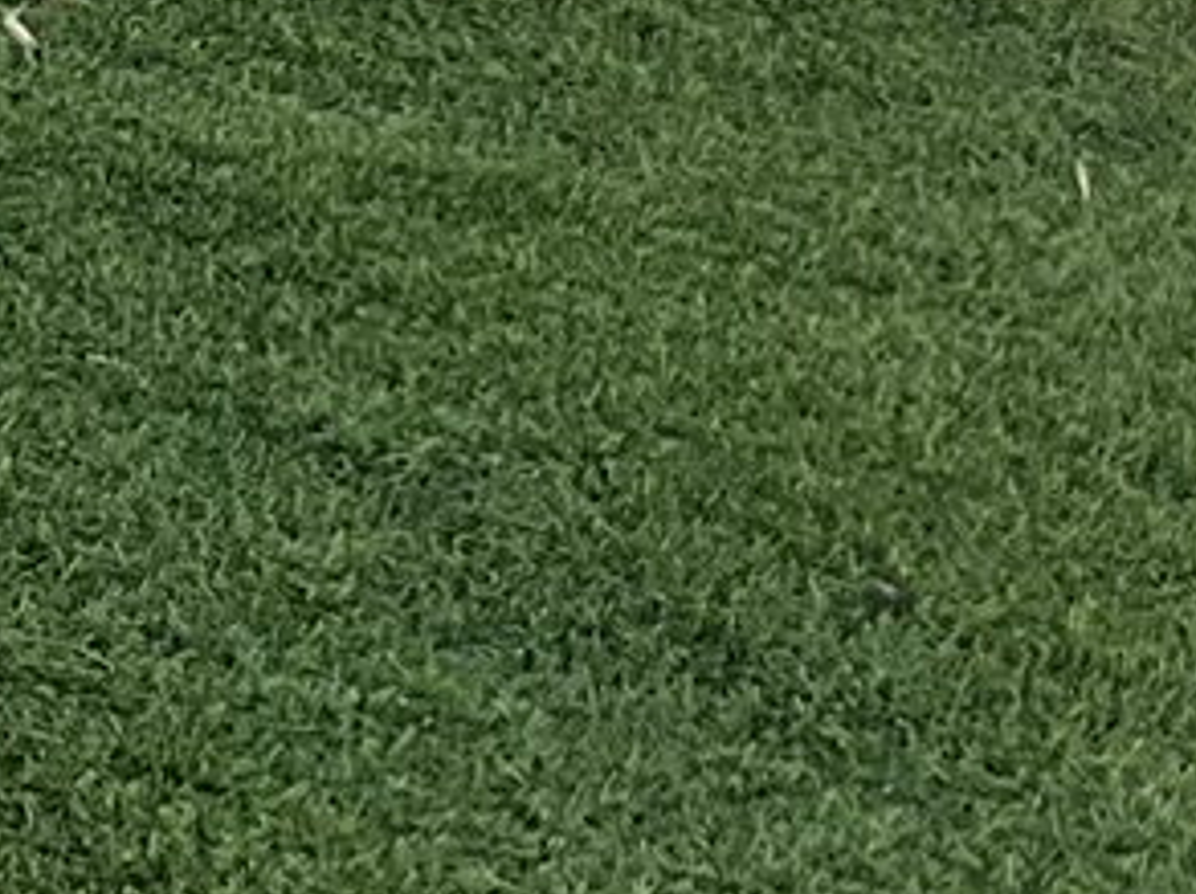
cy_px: -486
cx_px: -1947
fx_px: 7005
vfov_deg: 7.2
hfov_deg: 8.6
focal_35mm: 203
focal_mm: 3
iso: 25
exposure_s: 1/829
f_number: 1.8
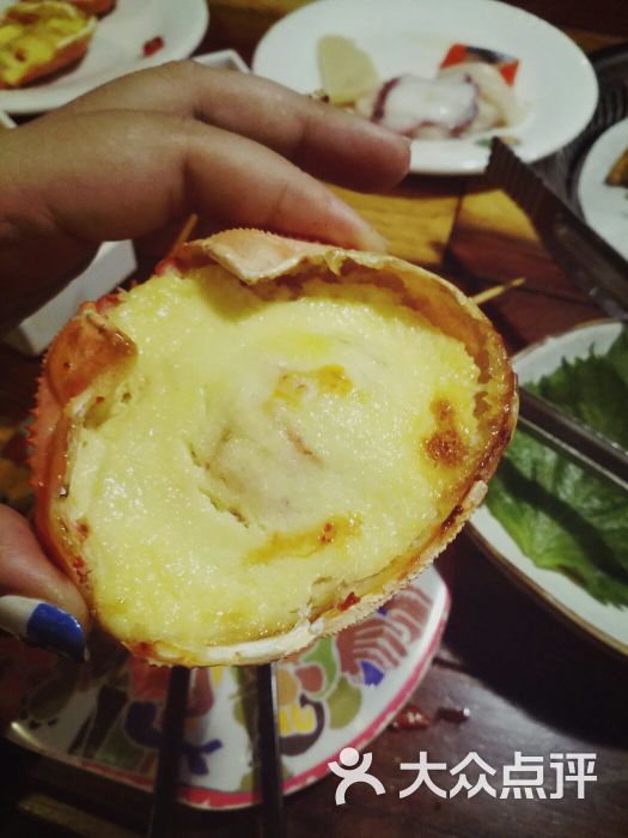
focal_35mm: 27
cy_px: 419
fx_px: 653
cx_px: 314
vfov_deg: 65.3
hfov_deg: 51.4
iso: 1600
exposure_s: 1/12
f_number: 2.2
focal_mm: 4.73
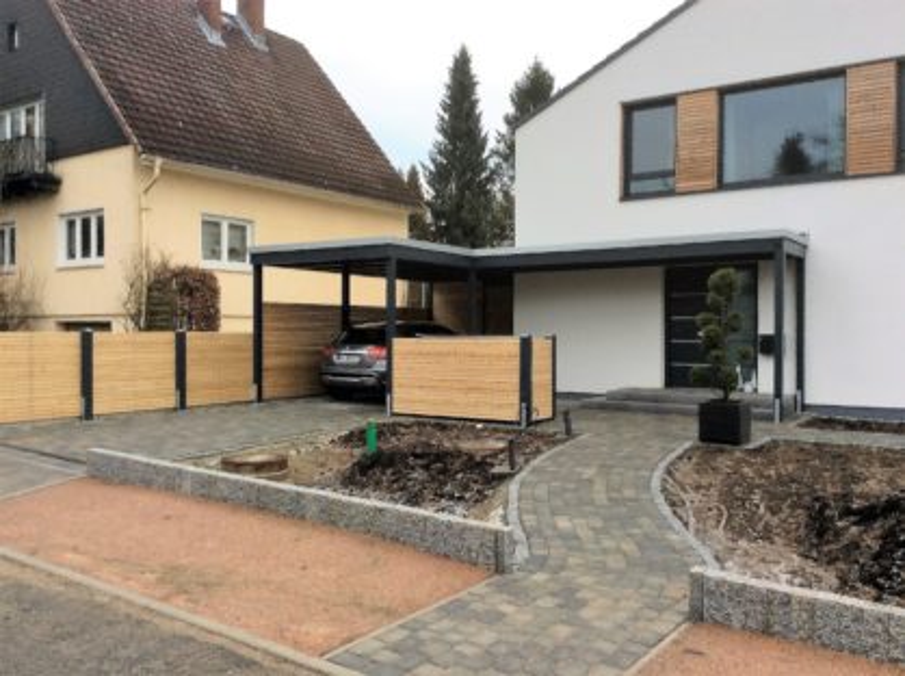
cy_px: 338
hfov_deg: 56.9
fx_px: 835
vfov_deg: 44.0
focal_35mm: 32
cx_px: 452
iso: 32
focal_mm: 3.3
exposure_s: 1/117
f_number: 2.4
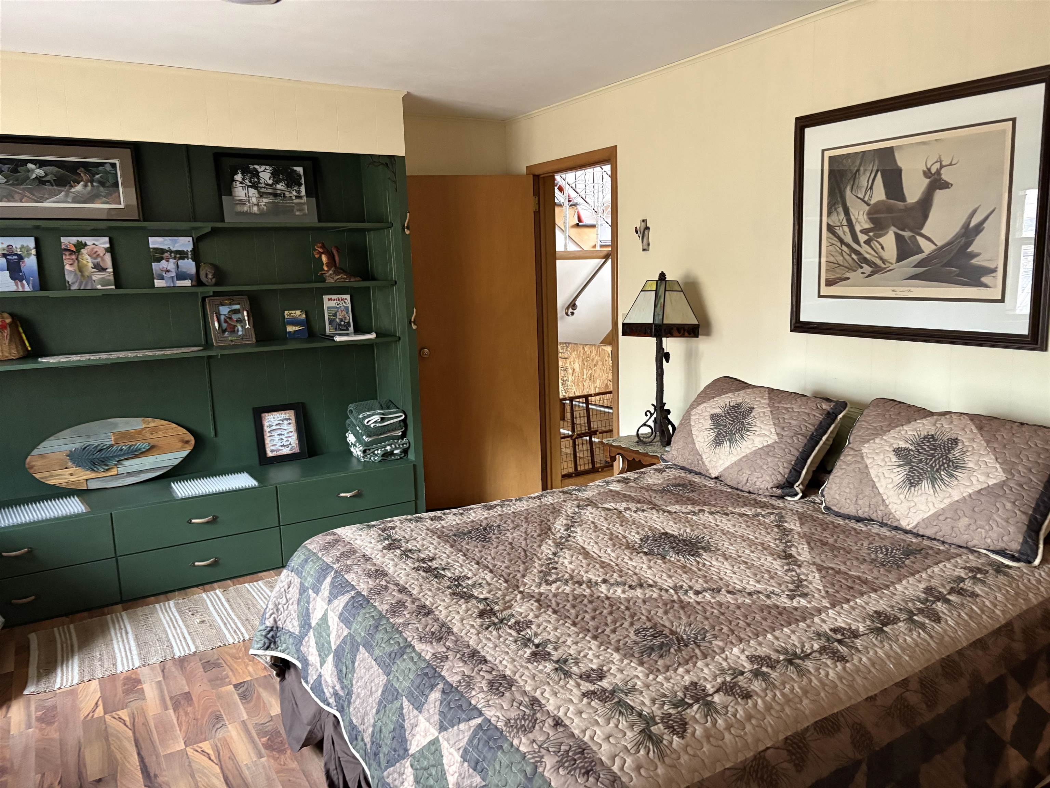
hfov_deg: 67.3
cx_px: 525
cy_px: 394
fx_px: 789
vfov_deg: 53.1
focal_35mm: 26
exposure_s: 1/40
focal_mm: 5.96
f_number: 1.6
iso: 500
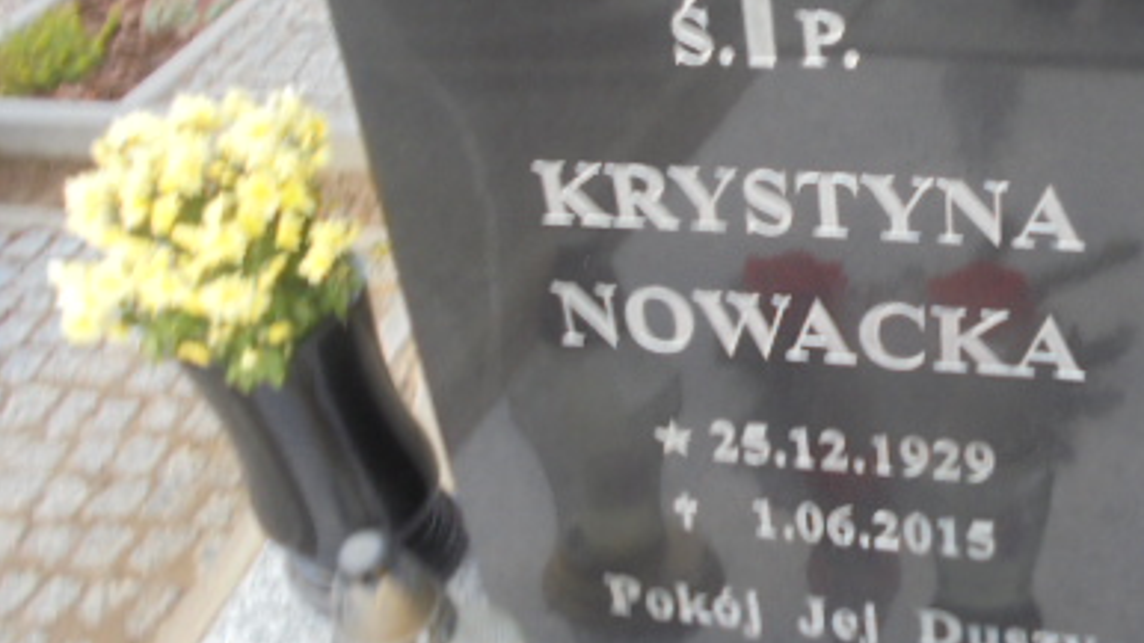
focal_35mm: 47
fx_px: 1426
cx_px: 851
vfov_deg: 25.4
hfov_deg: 42.5
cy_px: 255
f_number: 3.5
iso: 100
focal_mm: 4.6
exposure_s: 1/30
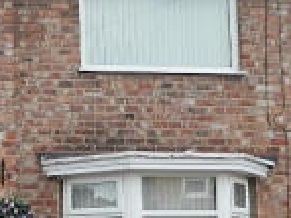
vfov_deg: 14.3
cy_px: 199
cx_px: -70
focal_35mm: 102
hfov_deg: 18.2
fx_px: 857
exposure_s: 1/100
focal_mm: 4.5
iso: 80
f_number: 3.1
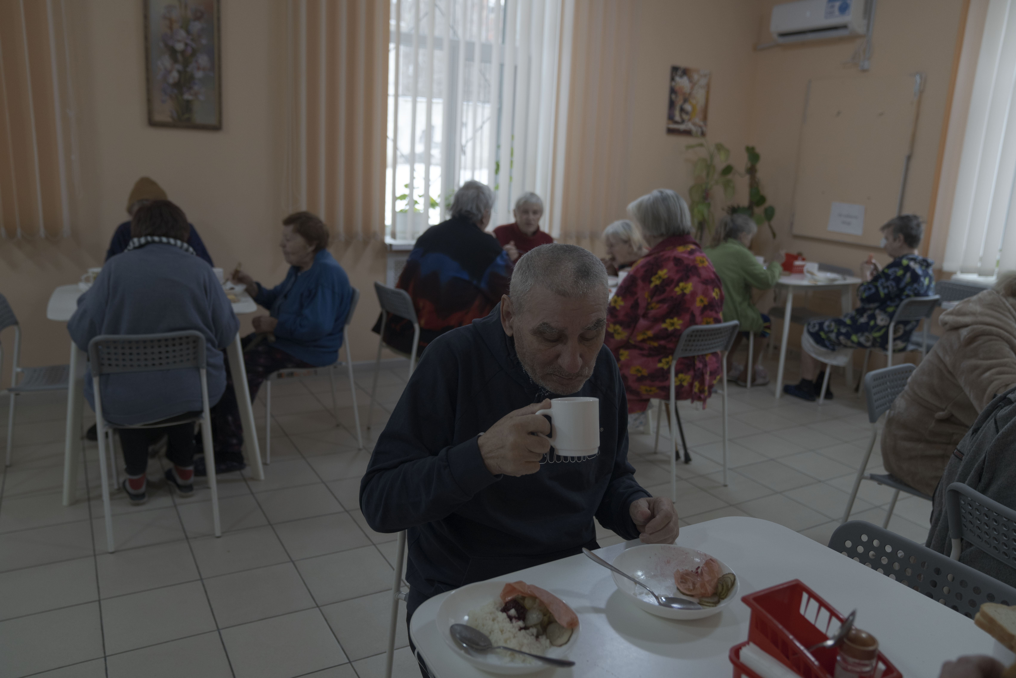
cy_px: 339
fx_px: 734
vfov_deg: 49.6
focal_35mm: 26
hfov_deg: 69.4
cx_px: 508
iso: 800
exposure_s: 1/160
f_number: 2.8
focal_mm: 26
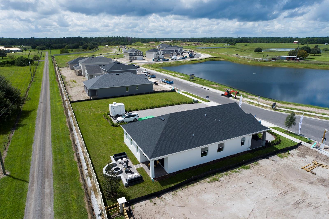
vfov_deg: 53.1
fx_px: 219
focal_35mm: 24
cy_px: 110
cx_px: 164
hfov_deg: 73.8
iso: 100
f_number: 4.5
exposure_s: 1/200
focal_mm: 8.8
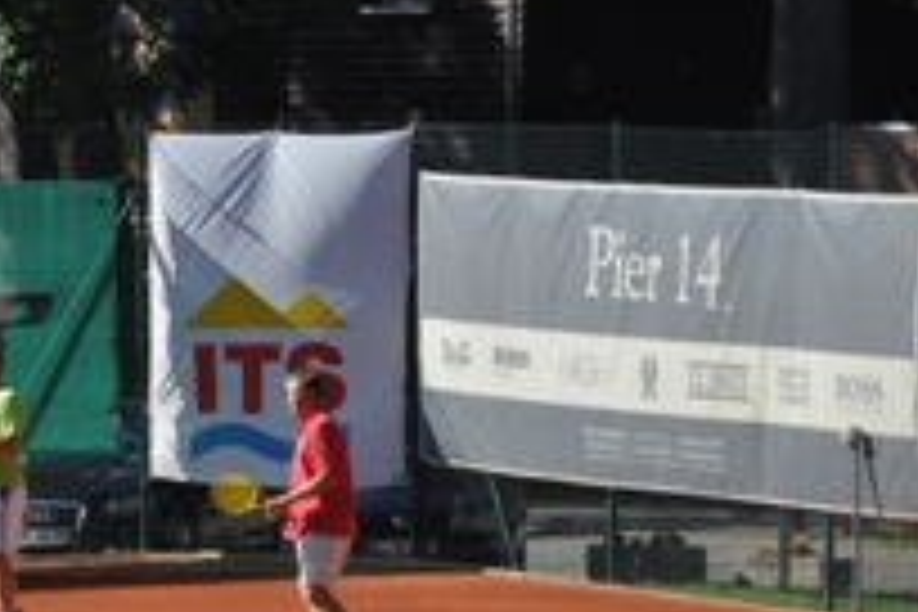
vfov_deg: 4.0
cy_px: 468
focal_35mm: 346
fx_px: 8825
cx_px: 58
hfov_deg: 5.9
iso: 400
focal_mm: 105
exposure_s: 1/1600
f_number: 5.6
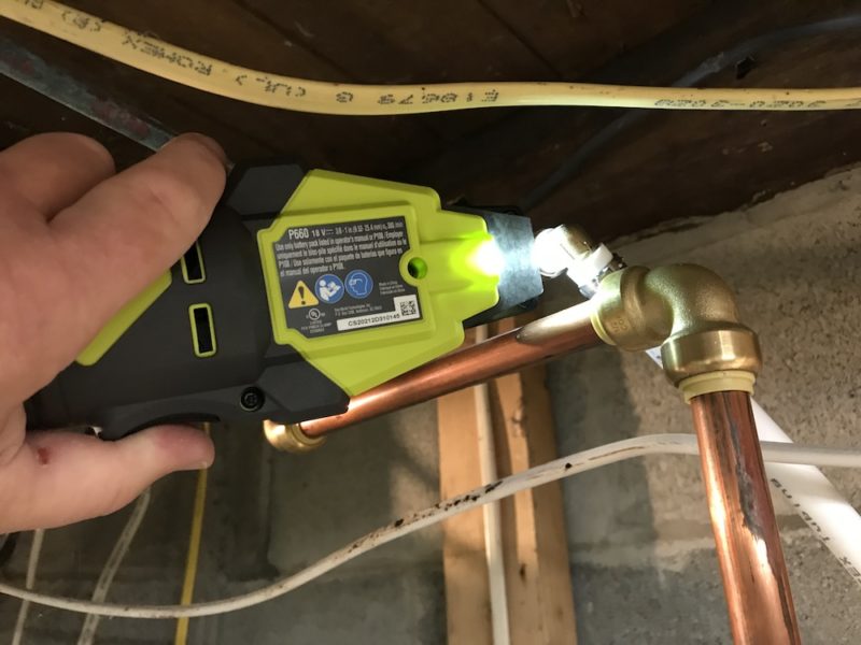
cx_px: 430
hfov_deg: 63.4
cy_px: 322
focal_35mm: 28
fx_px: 696
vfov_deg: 49.7
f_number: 1.8
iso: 100
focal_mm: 3.99
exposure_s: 1/9
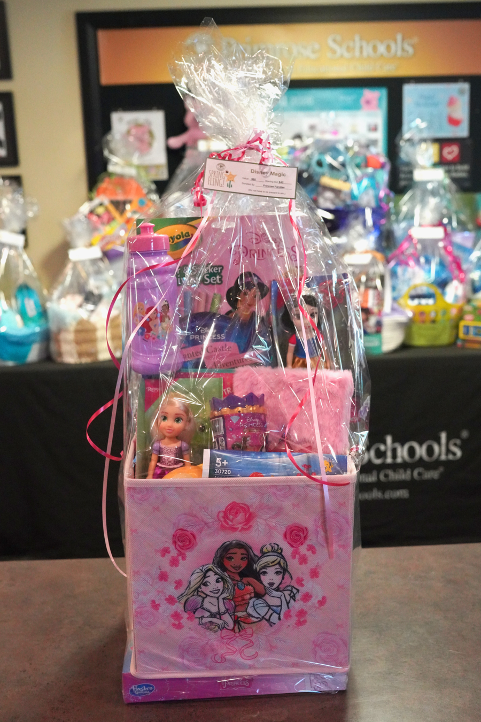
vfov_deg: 54.4
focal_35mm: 35
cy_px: 361
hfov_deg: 37.9
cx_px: 240
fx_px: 701
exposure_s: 1/160
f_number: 4
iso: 8000
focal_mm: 35
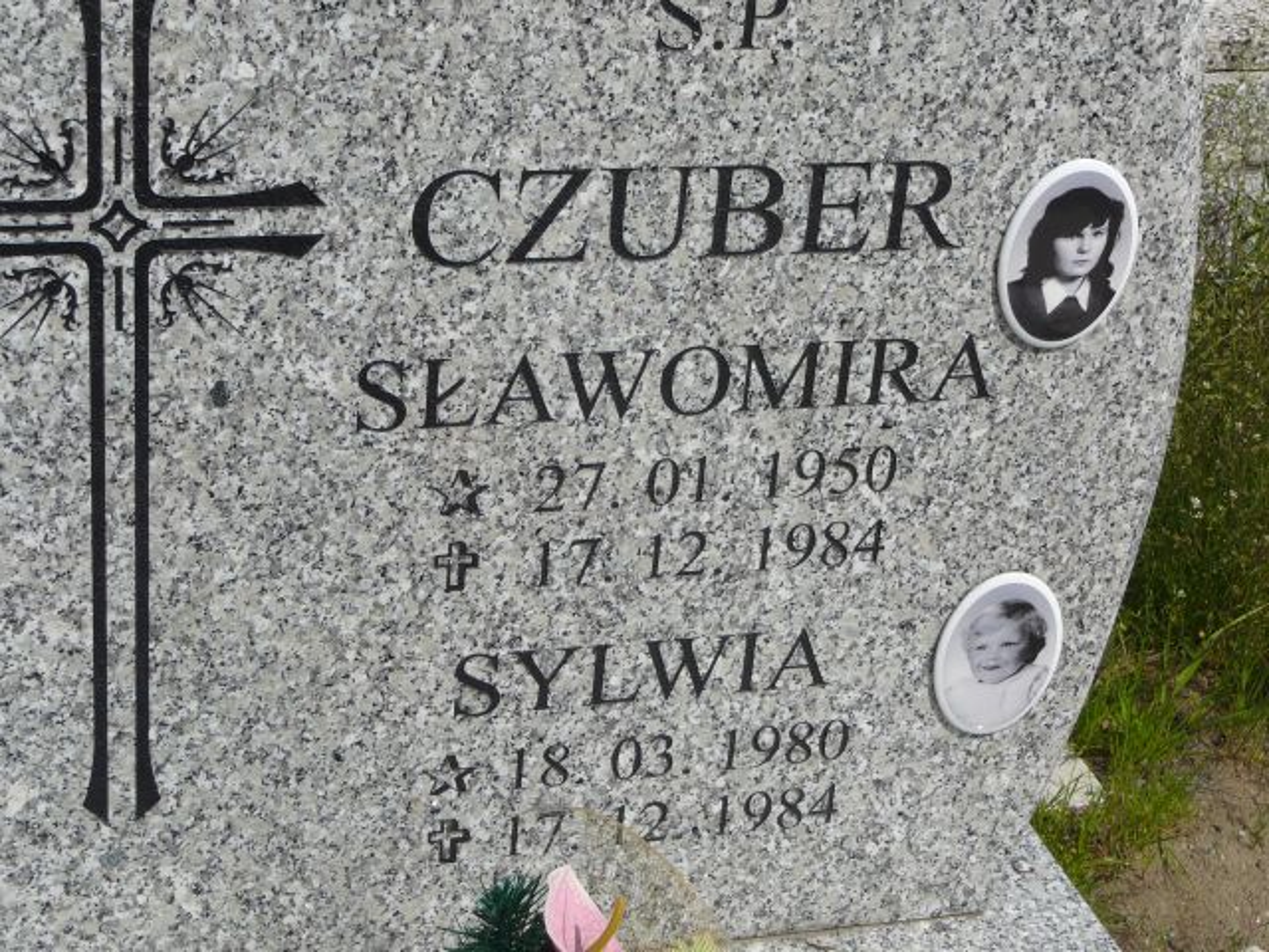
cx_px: 634
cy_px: 476
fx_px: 2603
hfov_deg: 27.4
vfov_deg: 20.7
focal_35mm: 71
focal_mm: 10.5
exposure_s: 1/500
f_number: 6.3
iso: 80
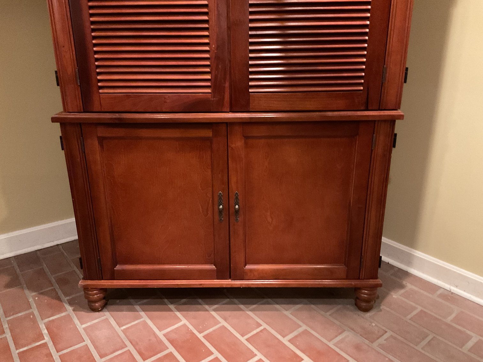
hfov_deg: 61.7
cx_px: 242
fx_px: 405
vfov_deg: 48.2
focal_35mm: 29
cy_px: 181
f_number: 1.8
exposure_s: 1/20
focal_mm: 3
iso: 500
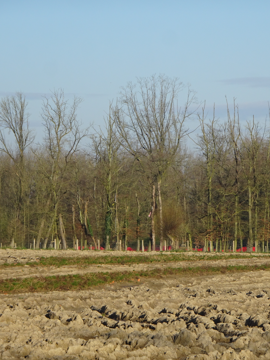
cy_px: 180
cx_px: 193
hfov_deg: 5.6
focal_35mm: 267
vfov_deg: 7.4
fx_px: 2776
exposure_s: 1/320
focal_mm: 34.17
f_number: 6.3
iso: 80
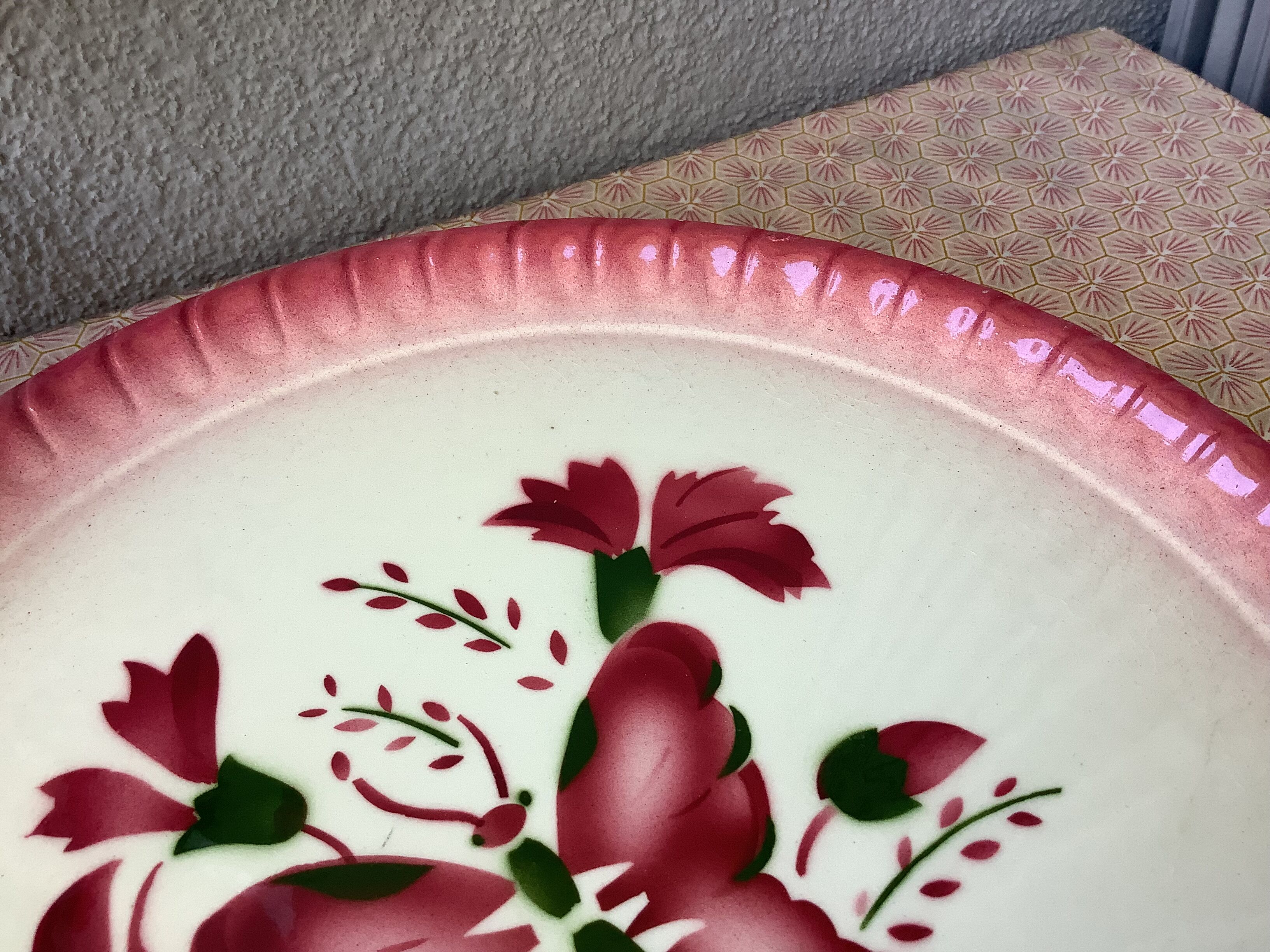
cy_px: 476
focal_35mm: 31
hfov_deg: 58.4
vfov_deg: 45.4
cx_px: 635
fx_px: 1137
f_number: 2.4
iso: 64
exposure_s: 1/100
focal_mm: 3.3
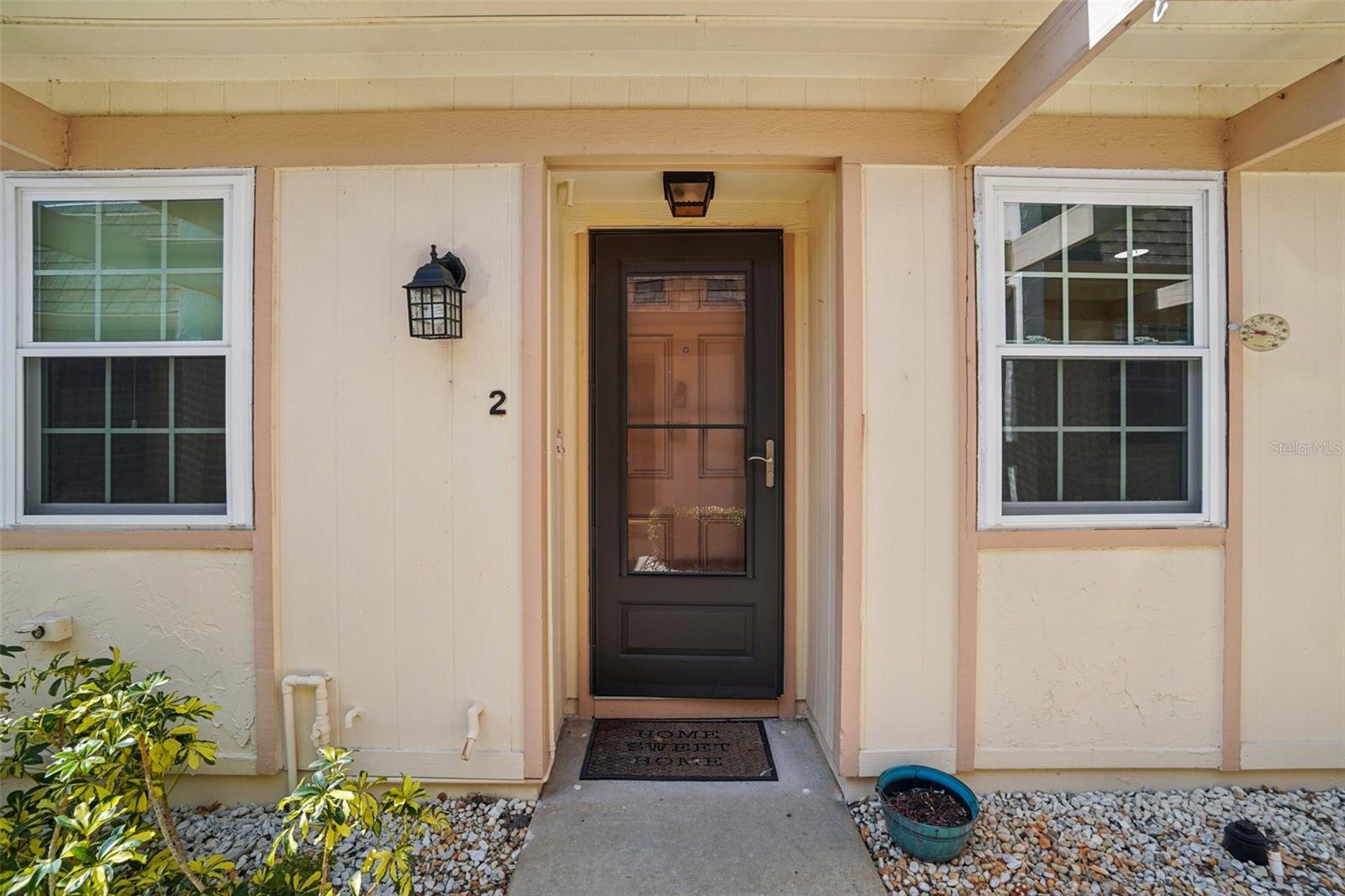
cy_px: 448
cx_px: 672
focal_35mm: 15
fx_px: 560
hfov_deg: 100.4
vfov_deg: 77.3
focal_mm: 10
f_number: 8
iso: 100
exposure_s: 1/90
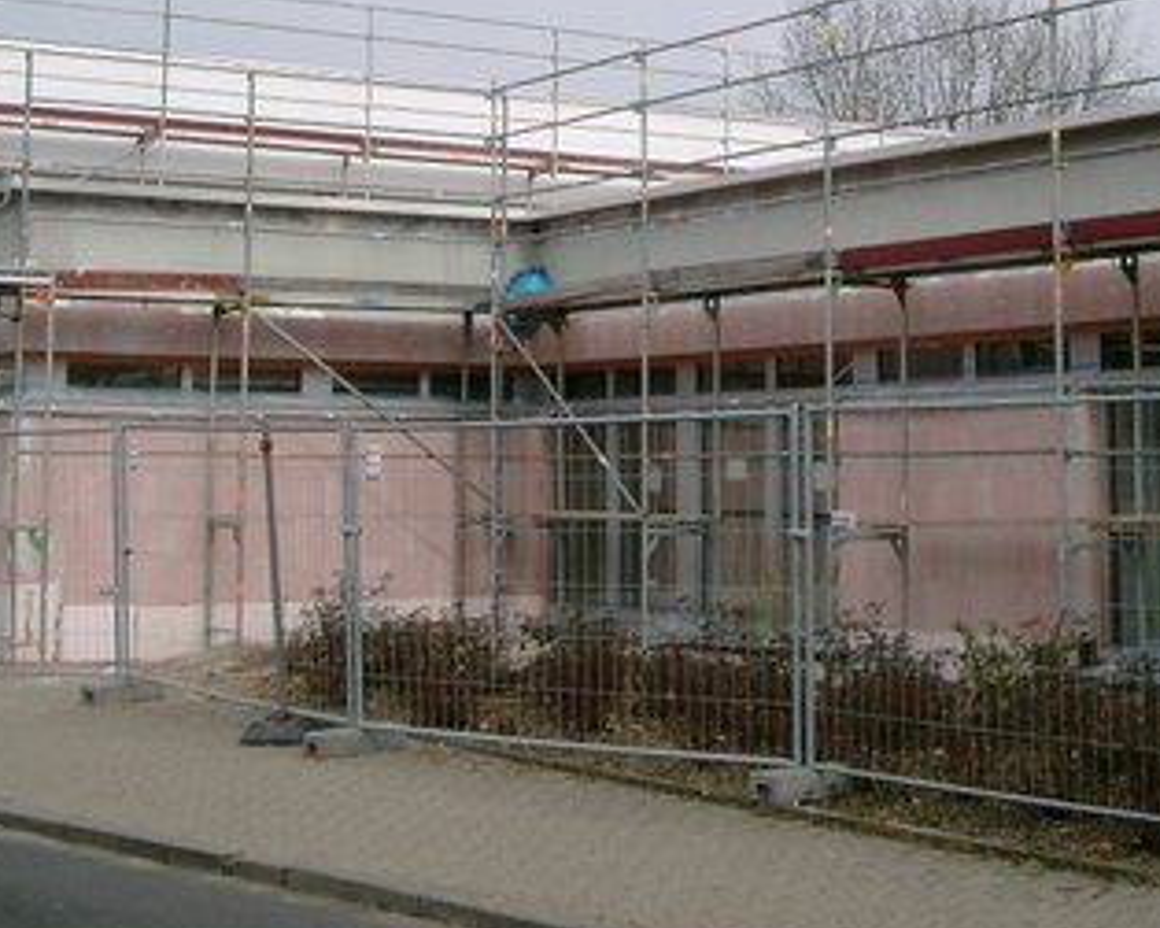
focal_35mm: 69
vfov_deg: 21.9
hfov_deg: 27.4
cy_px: 189
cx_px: 728
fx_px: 2368
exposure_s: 1/640
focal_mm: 7.6
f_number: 5
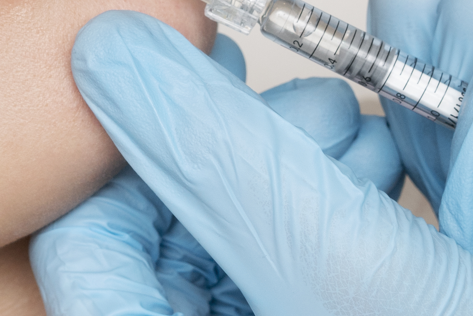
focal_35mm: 275
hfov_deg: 7.5
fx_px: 3614
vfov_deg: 5.0
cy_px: -83
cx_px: 20
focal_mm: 55
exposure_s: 1/125
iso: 500
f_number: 7.1
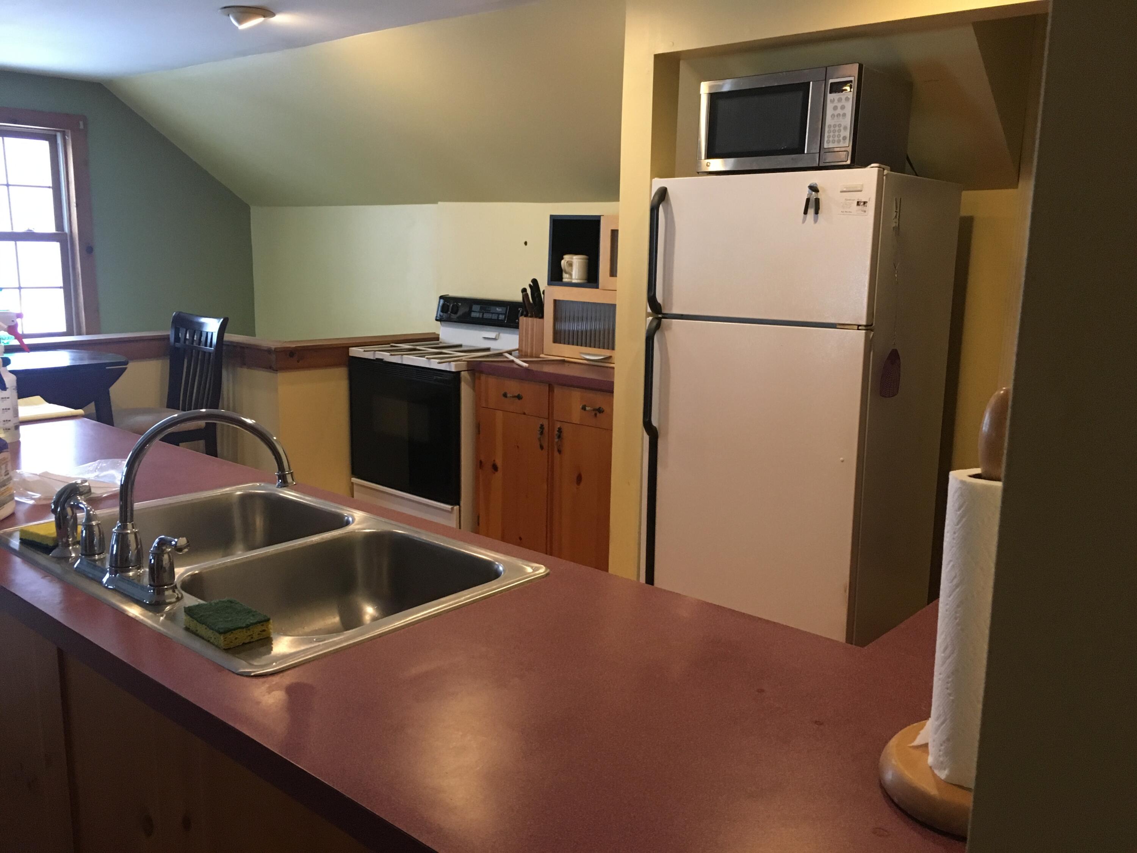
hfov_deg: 61.7
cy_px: 426
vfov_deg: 48.2
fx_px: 953
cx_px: 568
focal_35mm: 29
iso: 160
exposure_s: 1/30
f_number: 2.2
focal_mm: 4.15
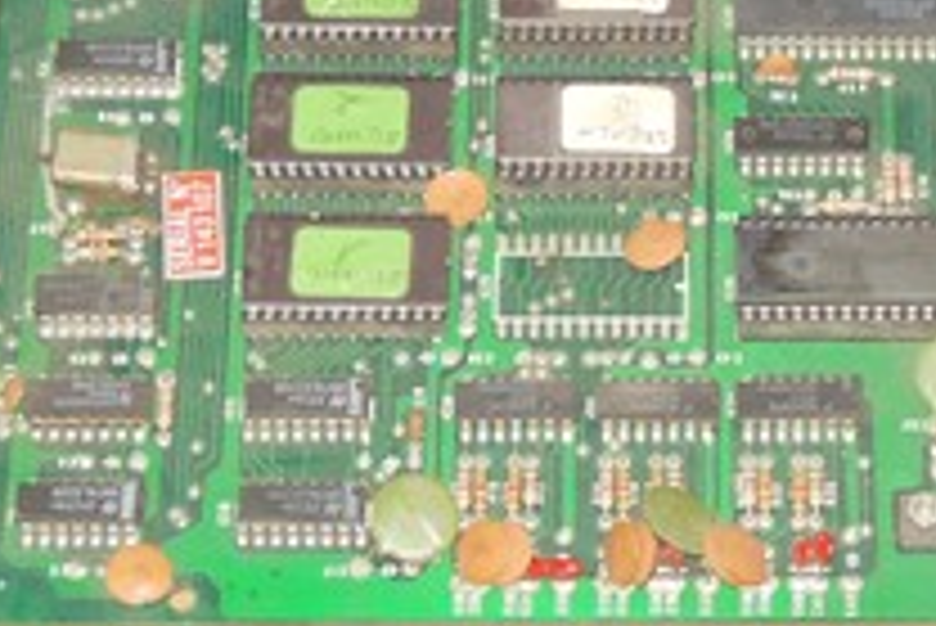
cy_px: 18
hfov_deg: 13.7
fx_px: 3851
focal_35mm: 148
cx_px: 900
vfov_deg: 9.2
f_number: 4.3
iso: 200
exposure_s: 1/60
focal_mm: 11.7
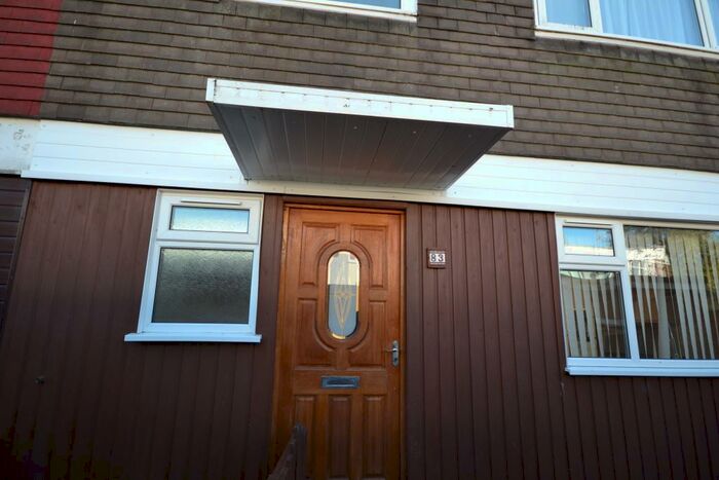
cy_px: 240
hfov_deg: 92.4
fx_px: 345
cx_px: 360
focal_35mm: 17
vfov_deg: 69.7
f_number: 5.6
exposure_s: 1/125
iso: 180
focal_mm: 11.5
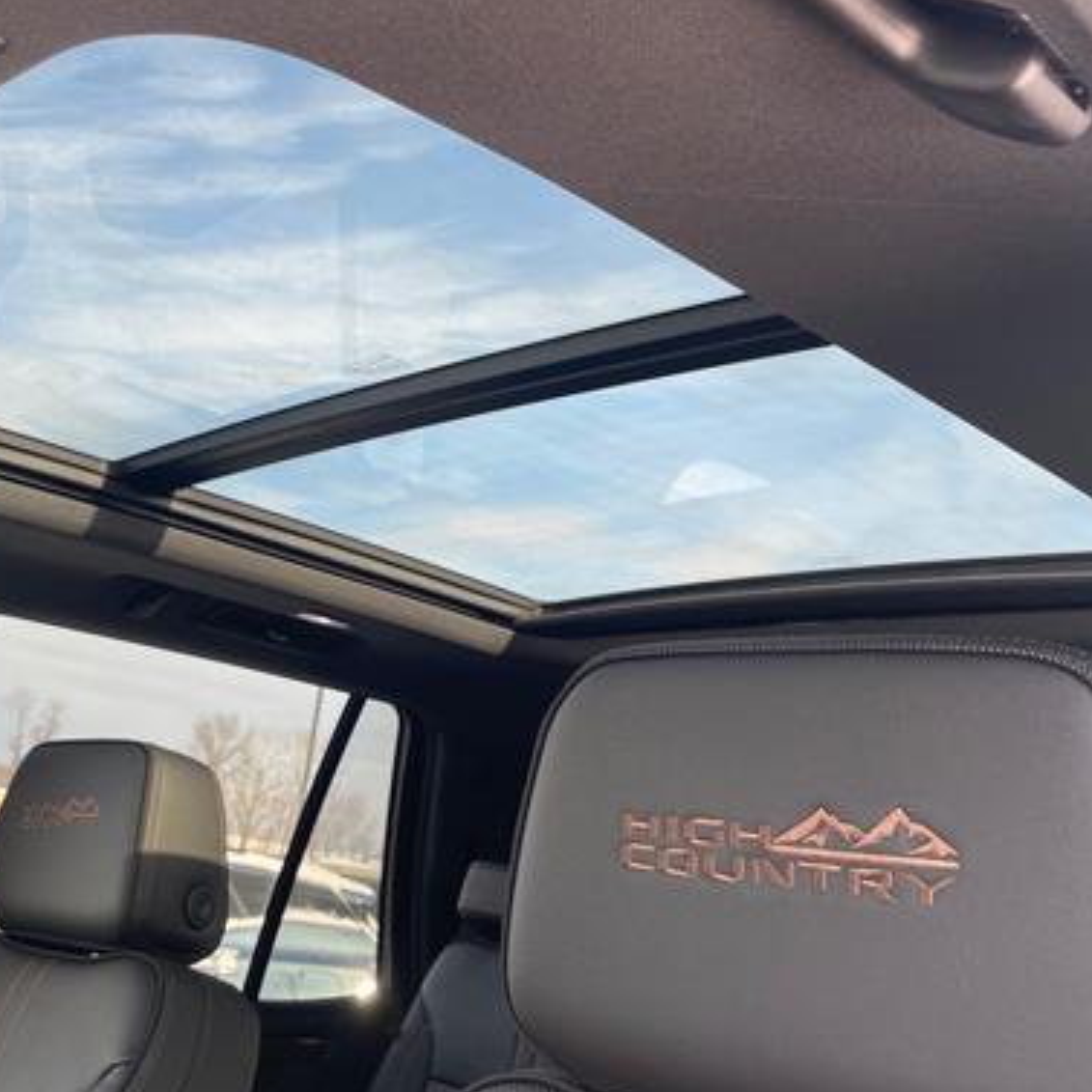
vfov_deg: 42.8
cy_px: 594
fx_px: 1392
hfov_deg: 42.3
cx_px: 377
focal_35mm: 39
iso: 40
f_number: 1.6
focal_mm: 4.2
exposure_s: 1/121
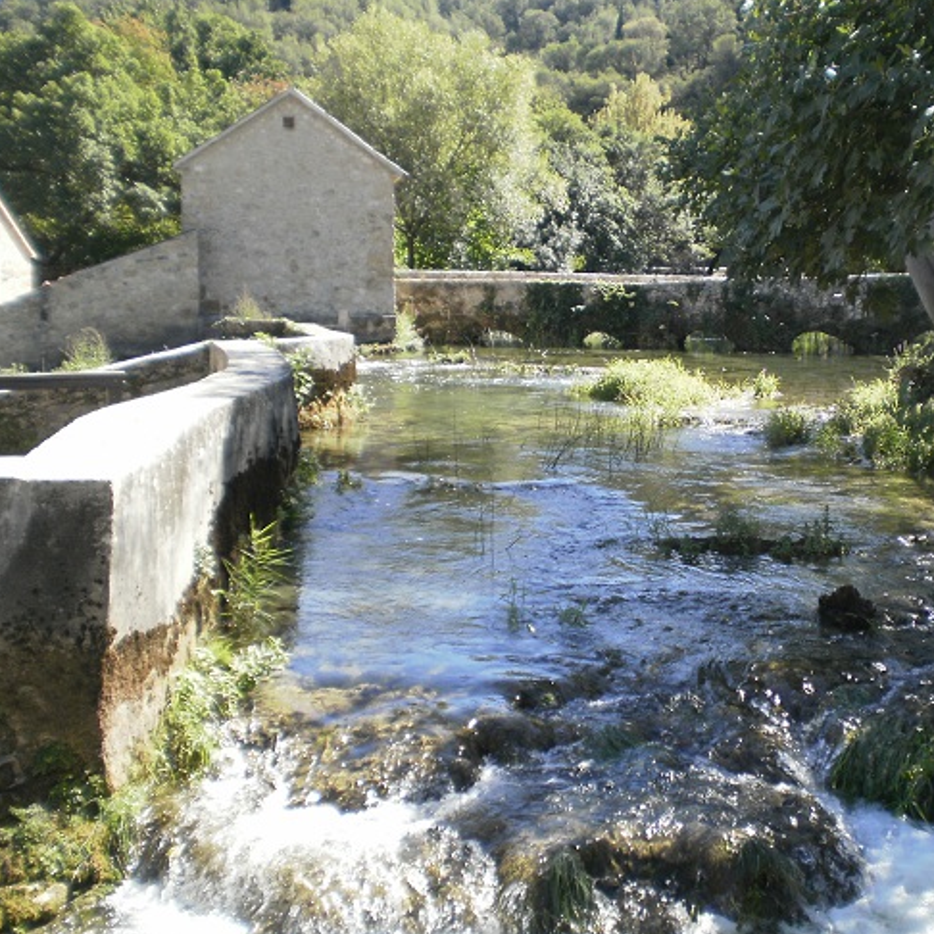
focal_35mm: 43
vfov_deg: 39.2
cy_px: 468
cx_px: 622
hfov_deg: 38.7
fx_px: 1313
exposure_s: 1/320
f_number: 3.1
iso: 100
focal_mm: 6.3
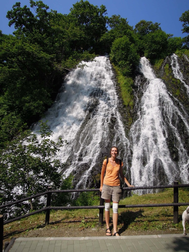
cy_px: 126
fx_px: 175
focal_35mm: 24
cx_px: 94
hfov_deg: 56.8
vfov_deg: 71.6
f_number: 4.5
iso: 160
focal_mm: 4.3
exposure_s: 1/1250
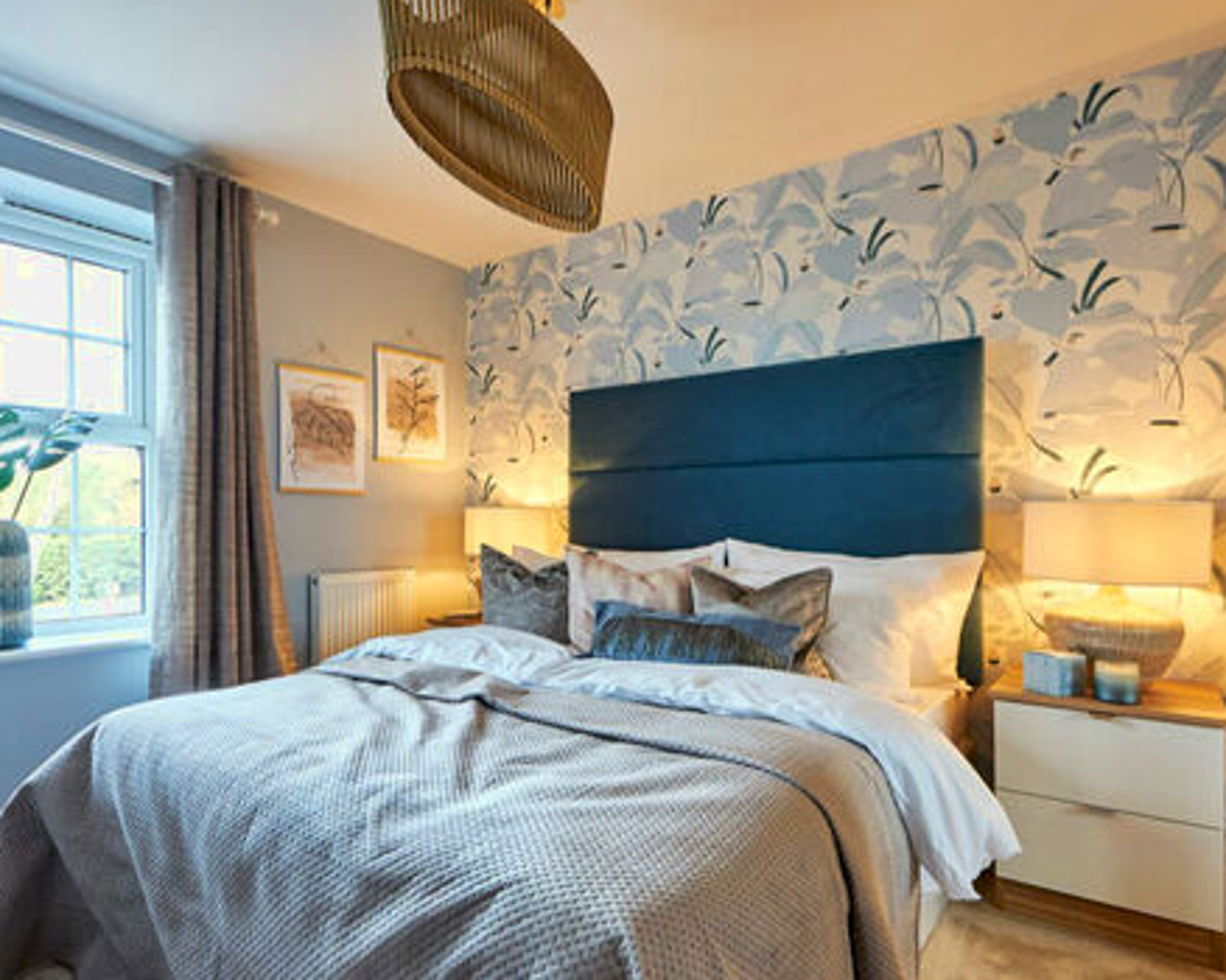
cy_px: 503
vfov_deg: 73.8
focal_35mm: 18
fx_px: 653
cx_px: 523
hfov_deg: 85.8
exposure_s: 1/8
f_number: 7.1
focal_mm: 8
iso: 200
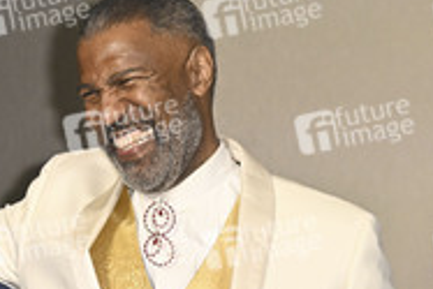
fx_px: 2431
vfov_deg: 6.8
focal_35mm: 202
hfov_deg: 10.1
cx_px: 61
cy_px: 301
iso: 2000
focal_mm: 84
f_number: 5
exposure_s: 1/320
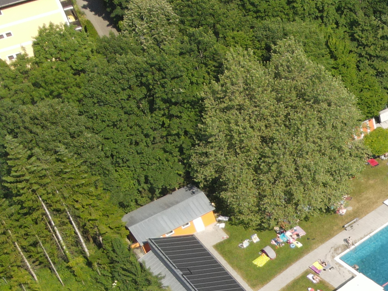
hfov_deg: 16.8
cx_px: 636
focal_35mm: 102
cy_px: 449
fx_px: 1143
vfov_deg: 13.6
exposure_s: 1/500
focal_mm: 4.5
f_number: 2.8
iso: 100
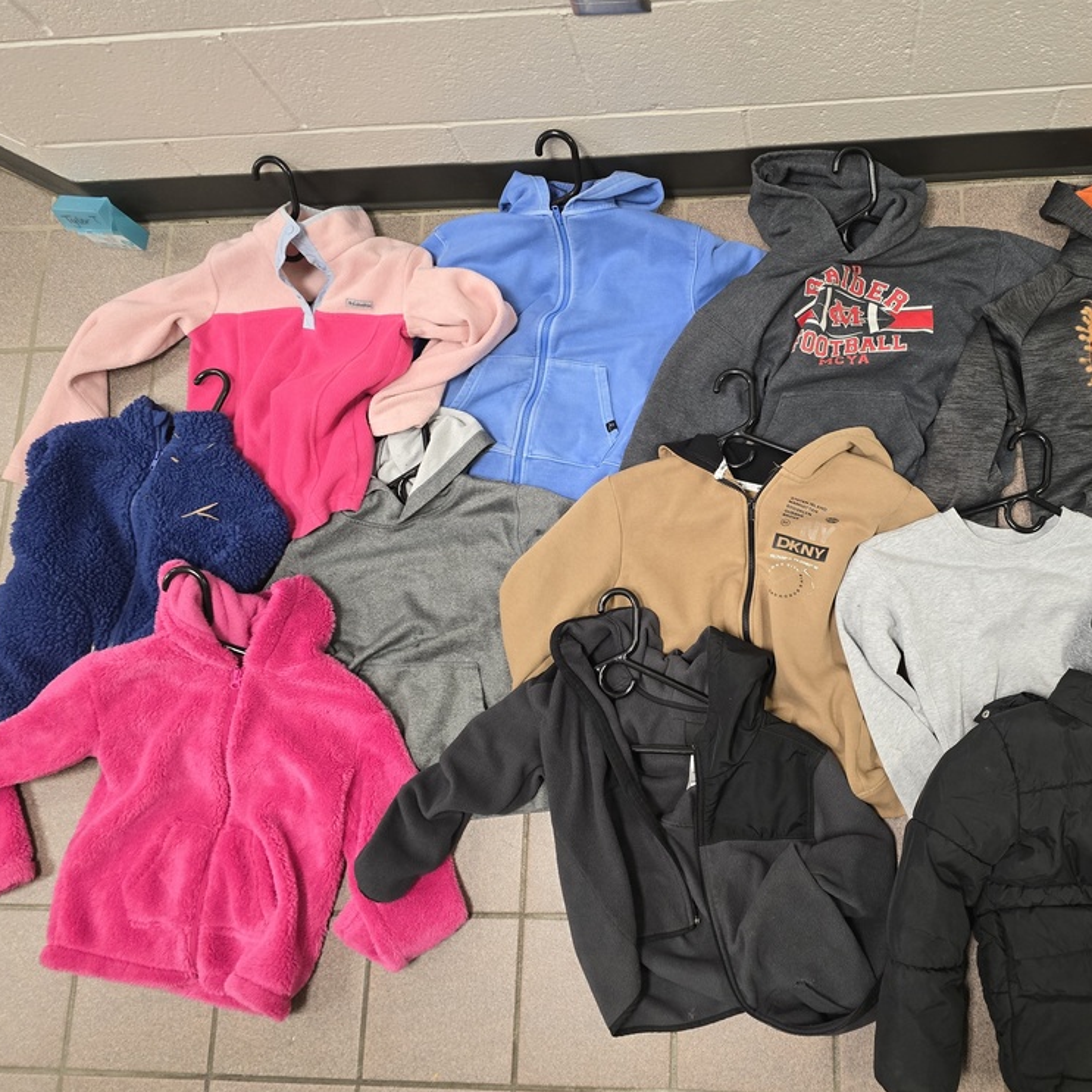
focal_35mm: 28
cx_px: 716
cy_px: 532
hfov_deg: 56.2
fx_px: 999
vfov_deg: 57.3
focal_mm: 6.3
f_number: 1.7
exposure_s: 1/120
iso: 800
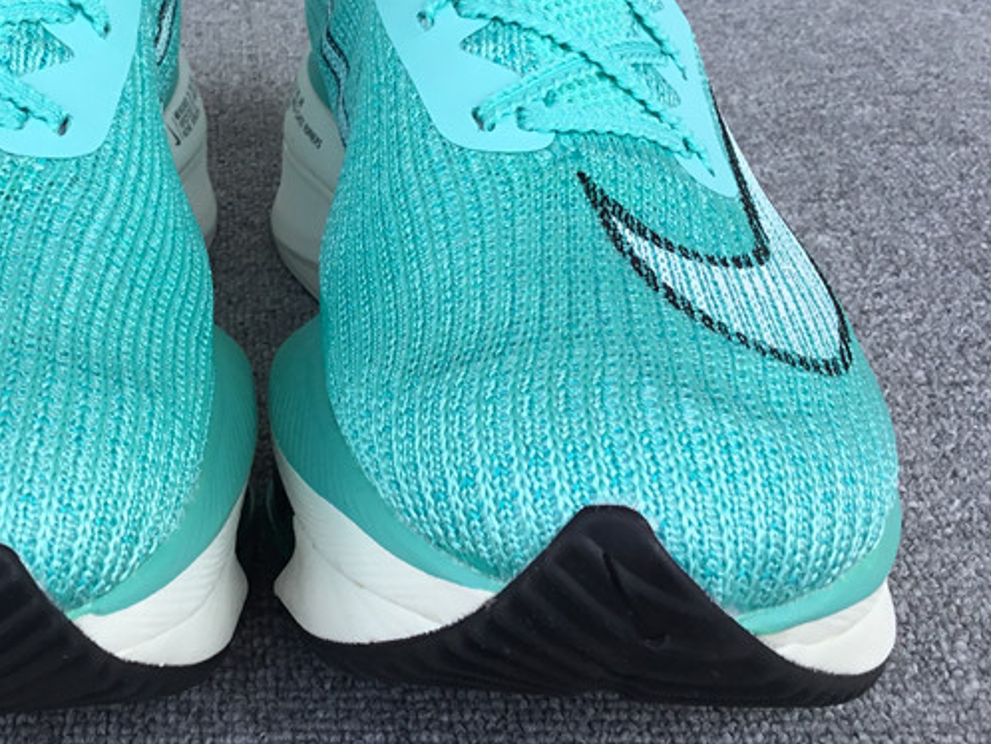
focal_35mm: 56
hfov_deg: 33.8
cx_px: 285
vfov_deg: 25.8
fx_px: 1604
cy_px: 188
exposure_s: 1/339
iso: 25
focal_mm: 3.3
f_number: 2.4
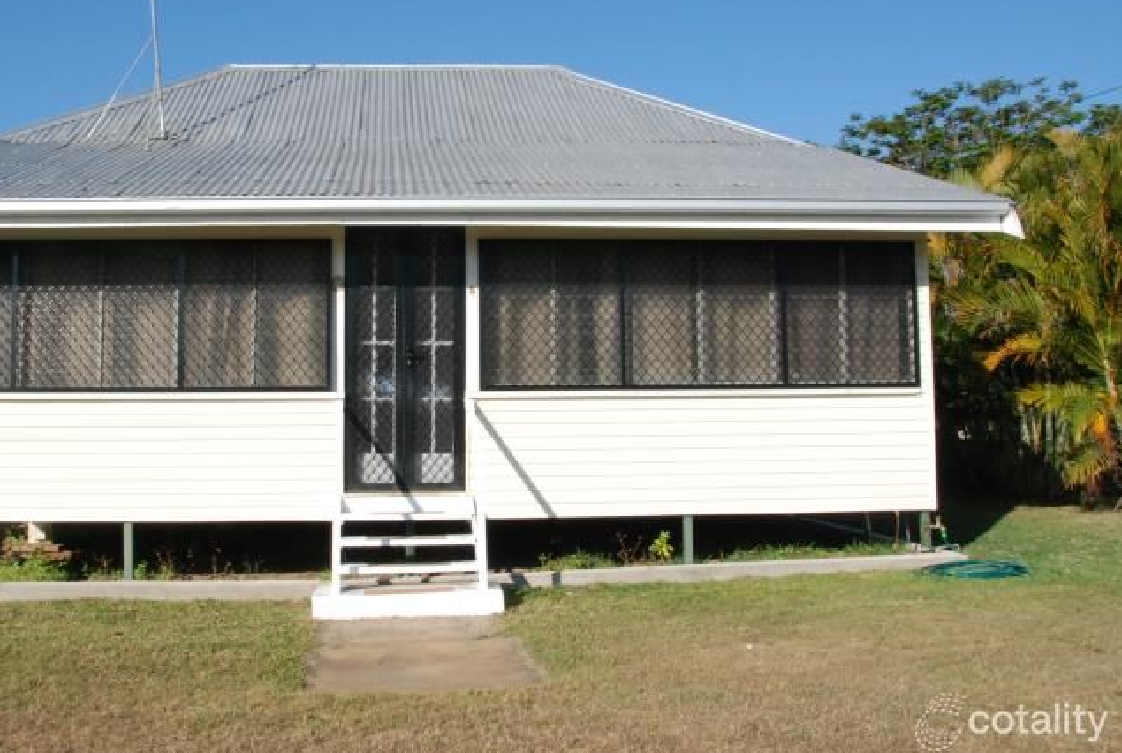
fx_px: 1062
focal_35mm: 34
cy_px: 307
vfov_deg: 38.9
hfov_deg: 55.3
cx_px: 449
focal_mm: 18
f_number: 22
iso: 800
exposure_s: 1/200
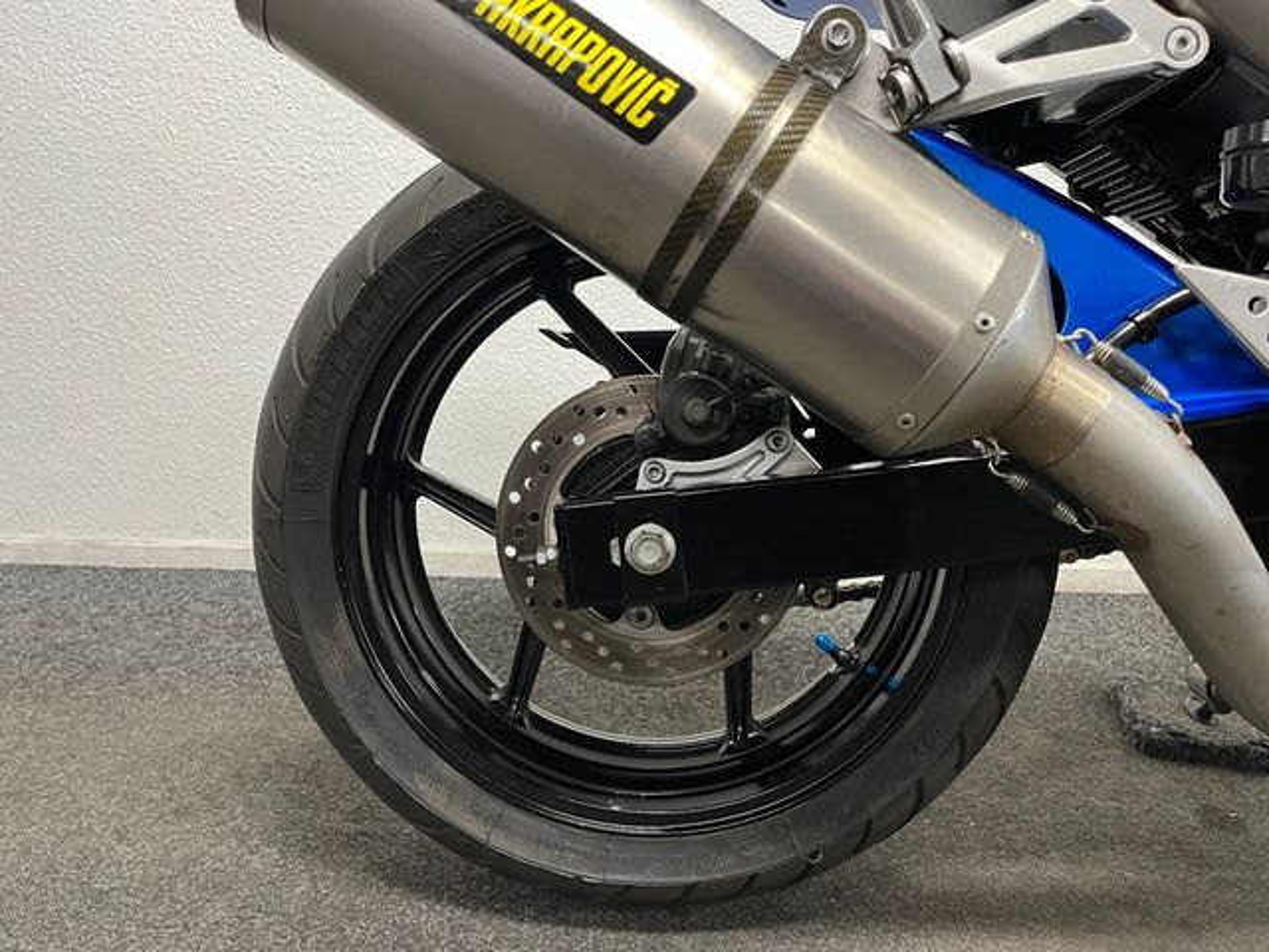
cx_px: 634
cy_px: 476
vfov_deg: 53.1
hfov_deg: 67.3
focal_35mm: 26
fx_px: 953
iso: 250
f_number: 1.6
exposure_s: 1/50
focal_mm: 5.1
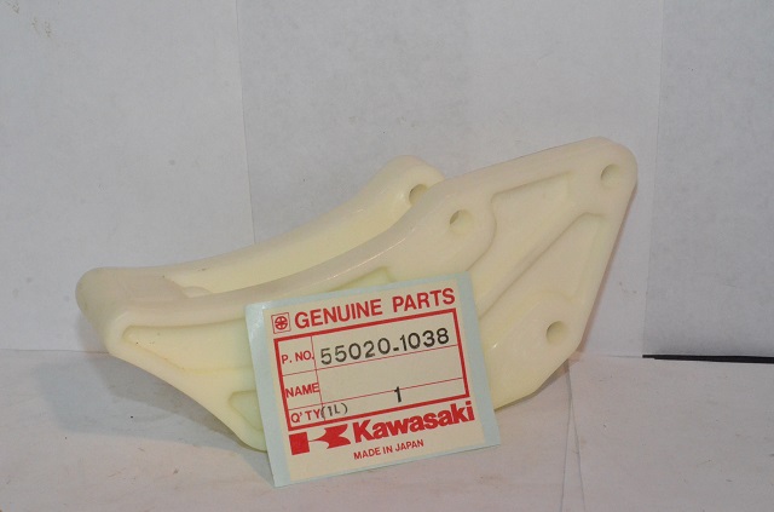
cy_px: 256
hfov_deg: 27.1
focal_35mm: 75
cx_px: 387
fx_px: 1608
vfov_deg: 18.1
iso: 6400
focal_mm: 50
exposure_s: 1/200
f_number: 13
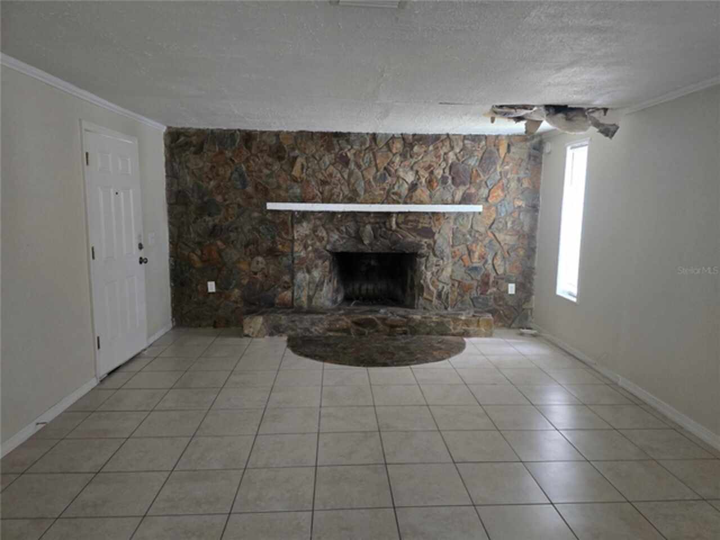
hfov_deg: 73.9
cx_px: 360
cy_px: 270
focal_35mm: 23
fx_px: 478
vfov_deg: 58.9
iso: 1000
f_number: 1.7
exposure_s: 1/60
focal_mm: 6.3
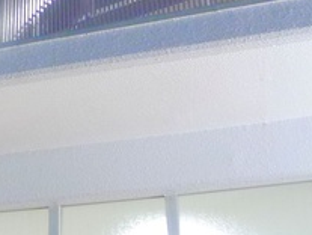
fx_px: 731
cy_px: 127
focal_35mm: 81
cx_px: 86
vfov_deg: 18.3
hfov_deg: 23.9
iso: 400
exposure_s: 1/10
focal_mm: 5.1
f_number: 2
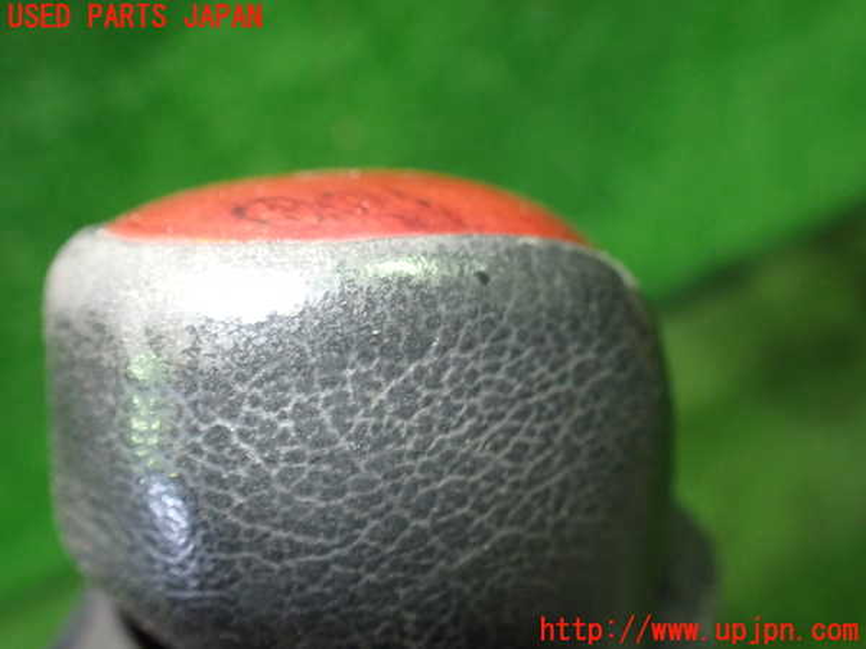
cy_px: 324
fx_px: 751
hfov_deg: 60.0
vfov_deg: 46.8
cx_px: 433
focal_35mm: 30
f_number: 2.3
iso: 800
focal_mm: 5.4
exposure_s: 1/50
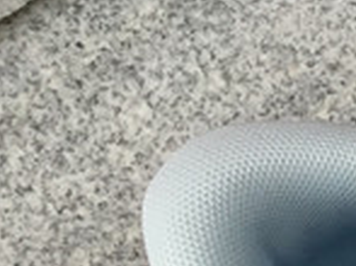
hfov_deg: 9.2
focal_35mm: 190
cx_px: 908
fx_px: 1952
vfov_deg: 7.4
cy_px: 579
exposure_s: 1/156
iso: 25
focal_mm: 3.3
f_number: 2.4
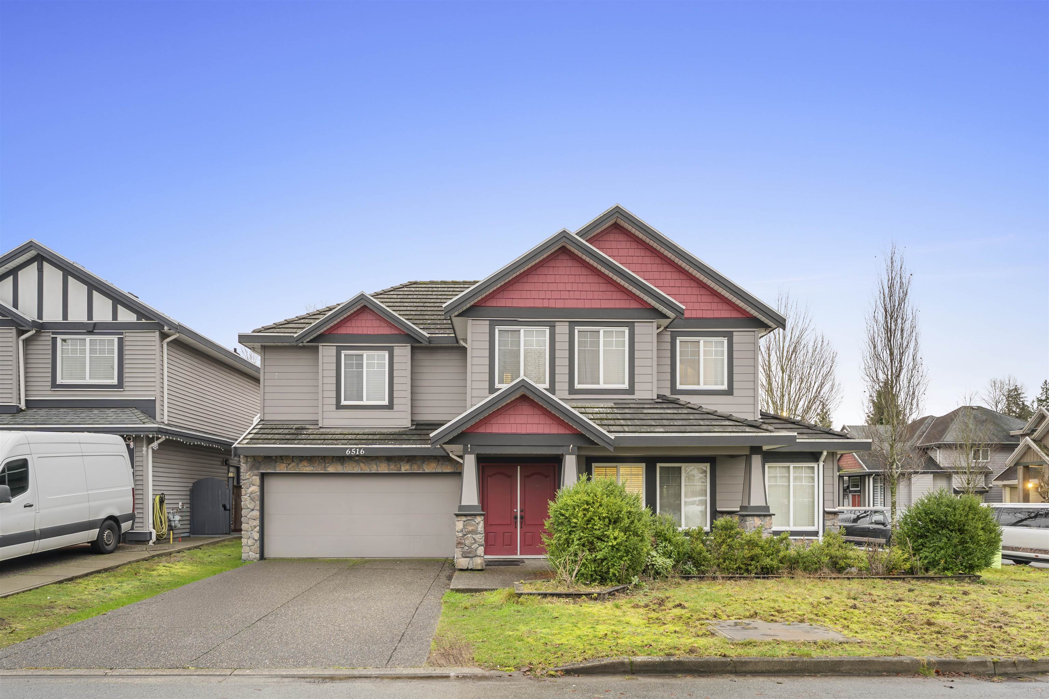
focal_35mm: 22
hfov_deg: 77.3
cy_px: 350
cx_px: 524
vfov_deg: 56.1
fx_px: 656
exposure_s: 6
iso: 100
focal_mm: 22.5
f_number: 8
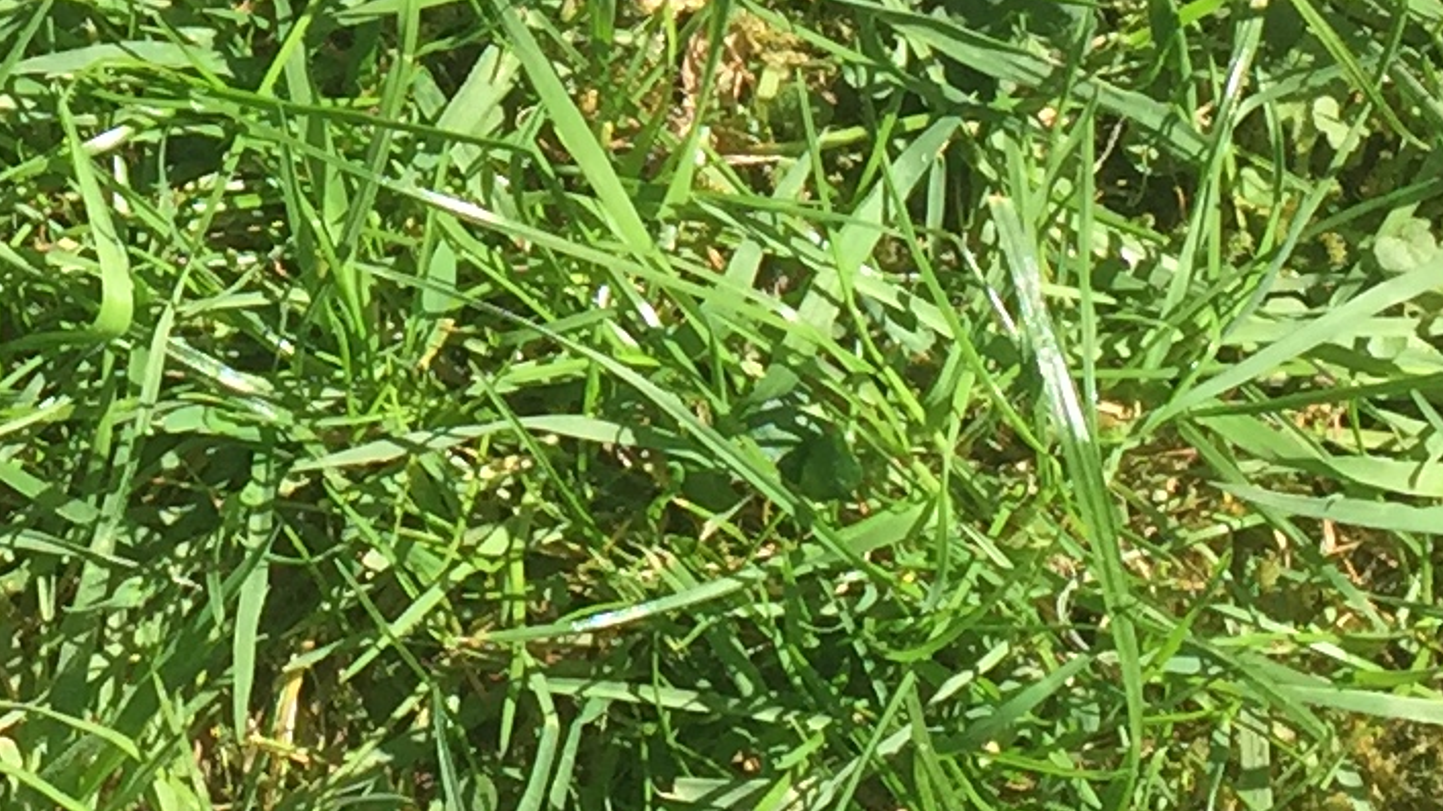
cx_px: -168
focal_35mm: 146
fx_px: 5586
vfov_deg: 8.1
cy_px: -550
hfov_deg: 14.4
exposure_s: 1/1099
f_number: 2.2
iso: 32
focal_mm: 4.15
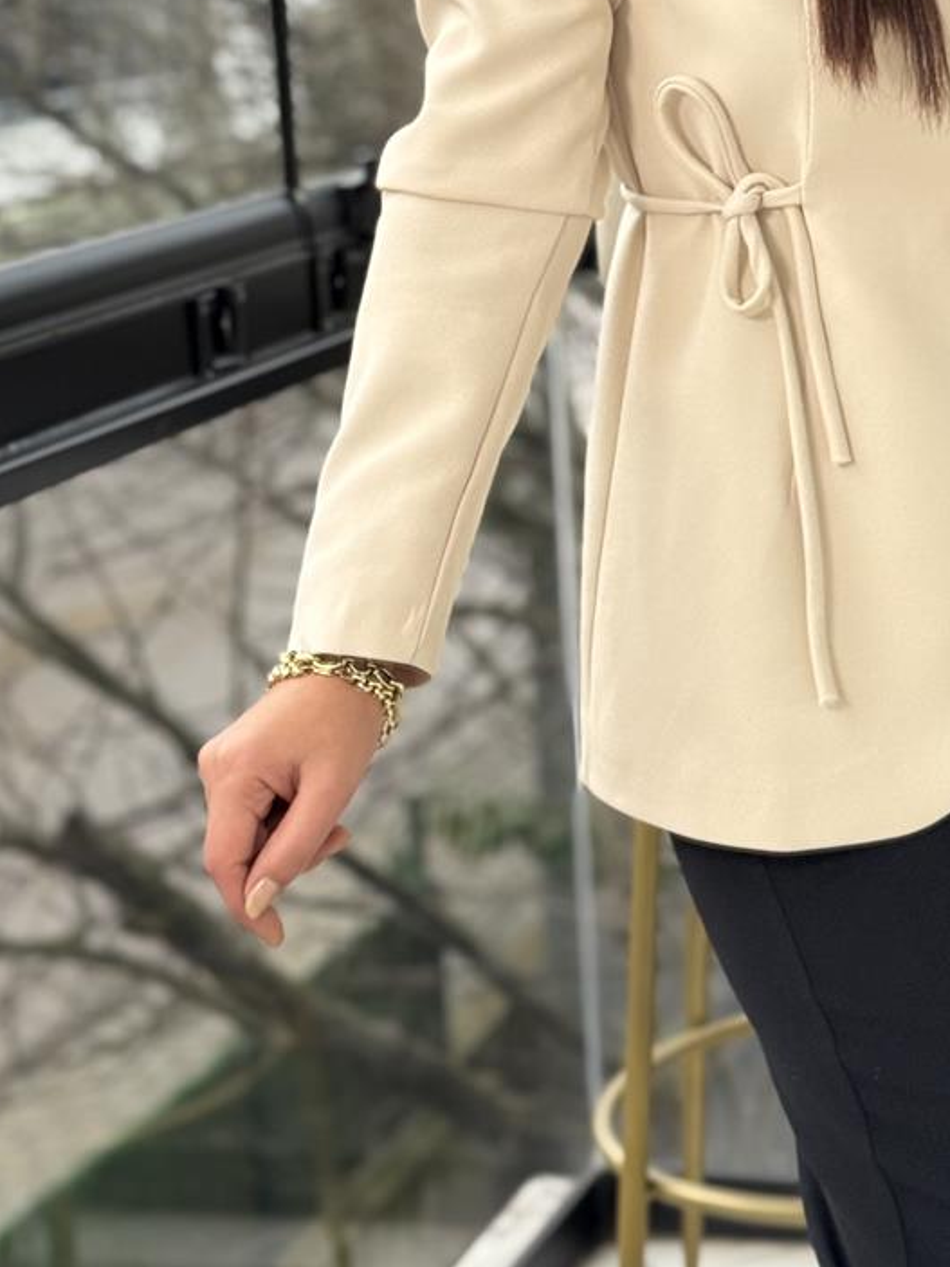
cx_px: 827
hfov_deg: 16.1
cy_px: 105
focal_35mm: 91
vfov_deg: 21.0
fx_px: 3331
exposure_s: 1/450
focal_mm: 6.76
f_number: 1.78
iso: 100
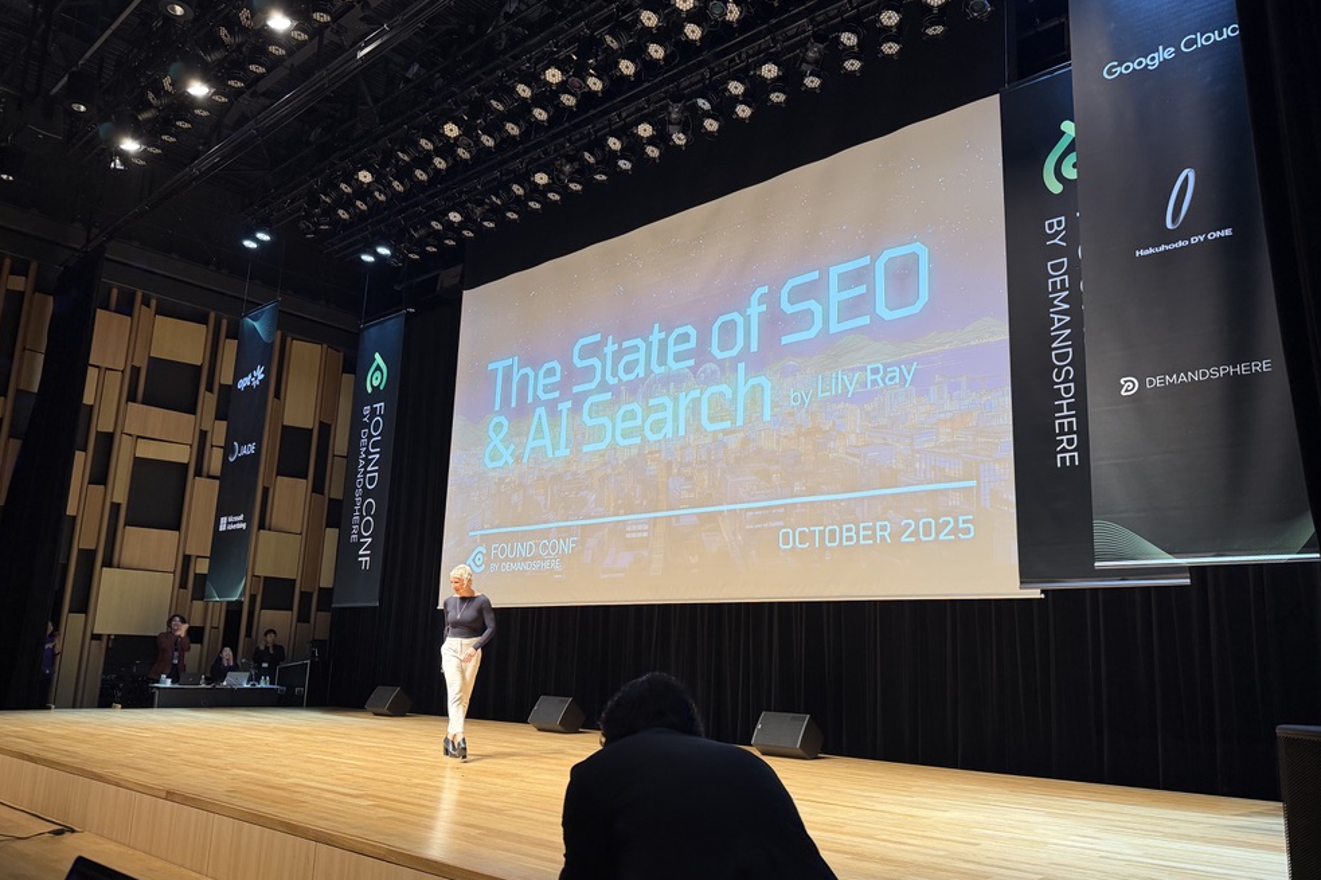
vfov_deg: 49.5
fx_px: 954
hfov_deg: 69.4
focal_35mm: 26
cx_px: 684
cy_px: 478
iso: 200
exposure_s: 1/80
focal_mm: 6.76
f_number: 1.78
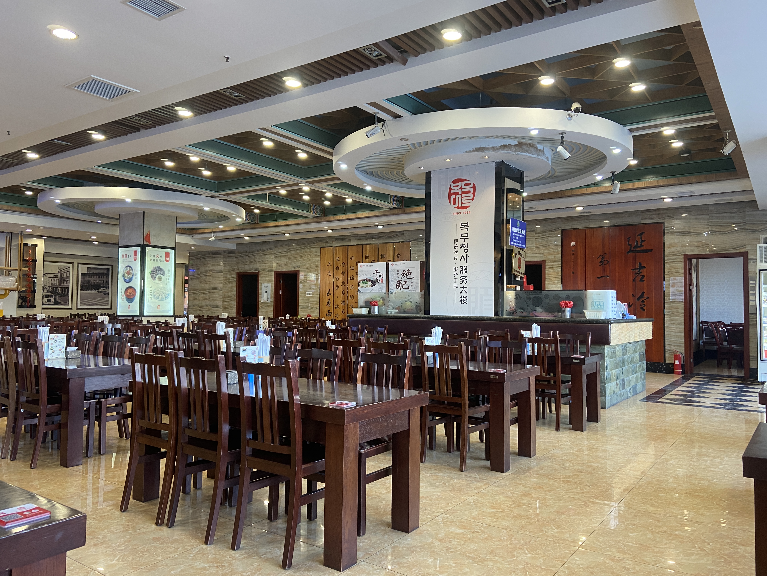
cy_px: 288
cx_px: 384
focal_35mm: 26
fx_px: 576
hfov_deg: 67.3
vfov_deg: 53.1
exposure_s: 1/50
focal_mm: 4.25
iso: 125
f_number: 1.8
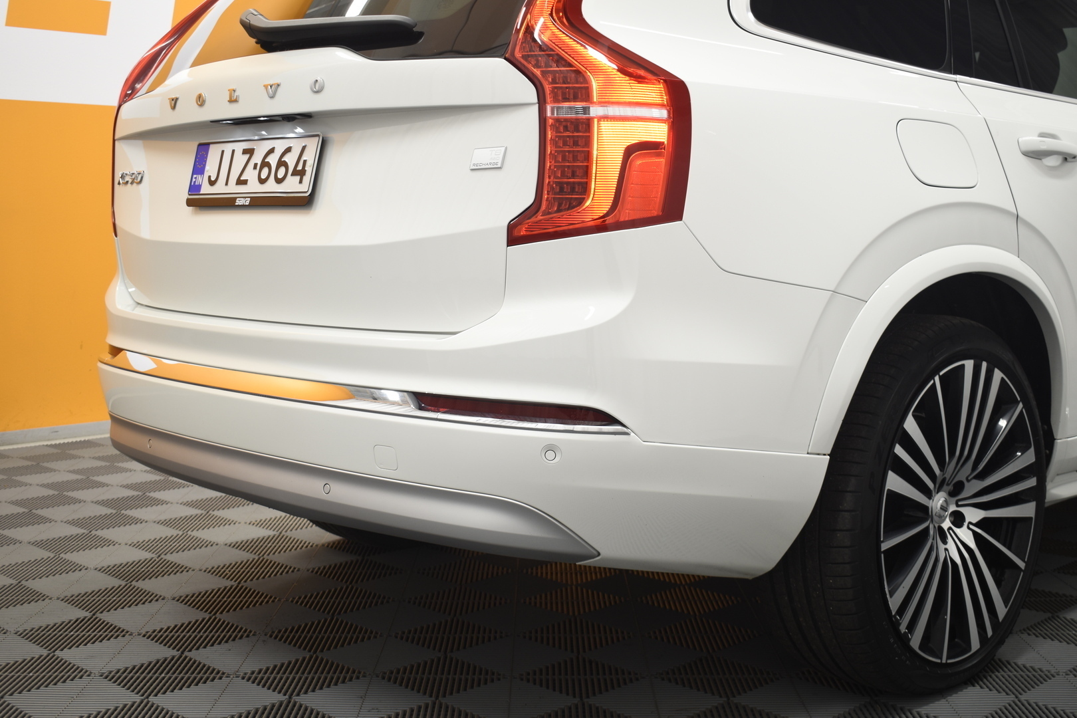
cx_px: 538
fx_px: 1346
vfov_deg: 29.9
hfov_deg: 43.6
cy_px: 359
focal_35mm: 45
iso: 200
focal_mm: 30
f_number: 4.2
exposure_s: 1/5
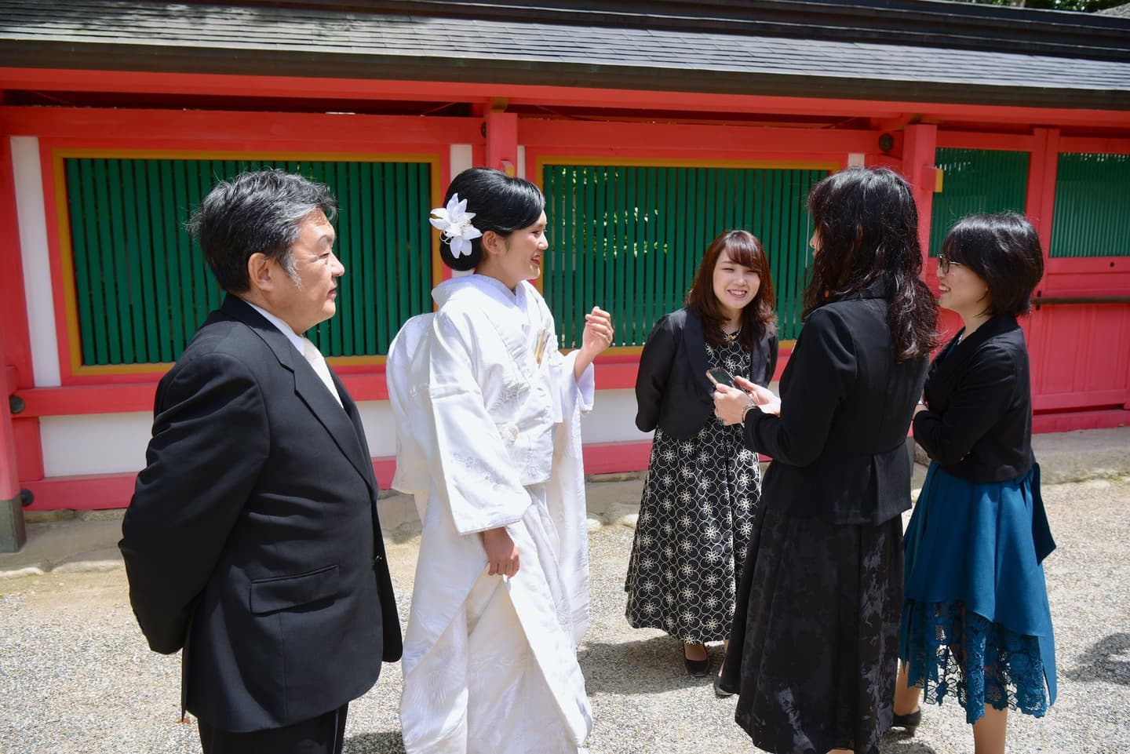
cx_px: 565
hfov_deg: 60.3
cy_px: 377
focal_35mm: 31
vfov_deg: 42.4
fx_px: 973
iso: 100
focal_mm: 31
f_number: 6.3
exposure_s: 1/200
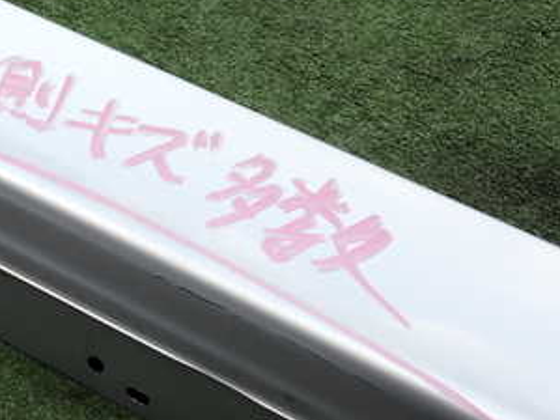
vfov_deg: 24.4
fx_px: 971
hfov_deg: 30.6
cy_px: 243
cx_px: 49
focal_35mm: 60
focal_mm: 5.4
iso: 100
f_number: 3.2
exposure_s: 1/200
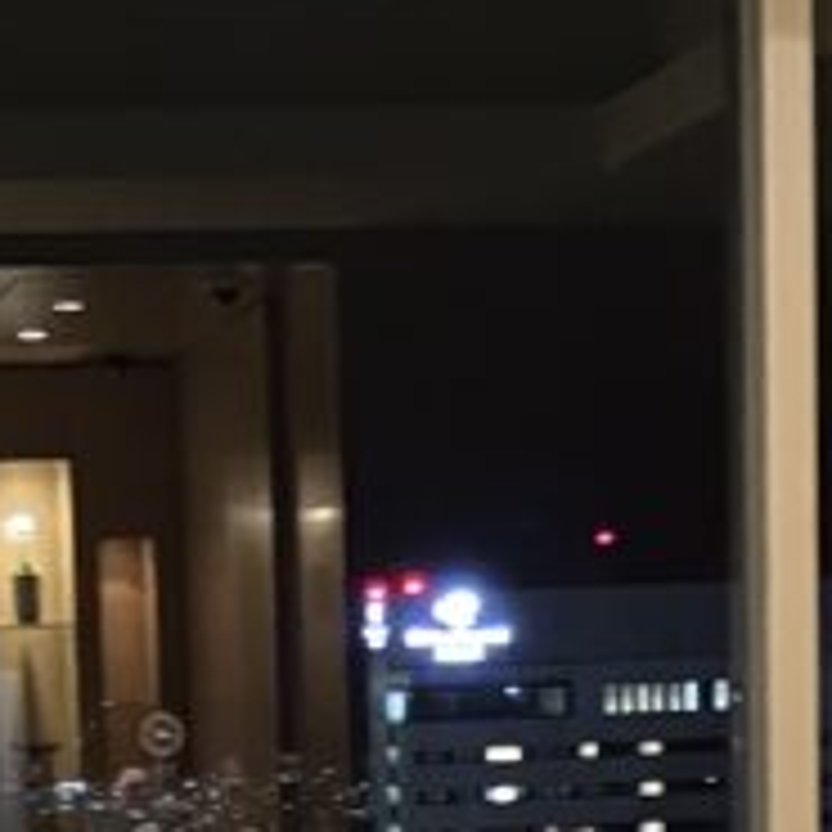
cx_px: 234
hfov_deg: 12.7
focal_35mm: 137
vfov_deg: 12.0
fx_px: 3725
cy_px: 1349
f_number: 1.8
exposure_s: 1/20
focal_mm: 3.99
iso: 640
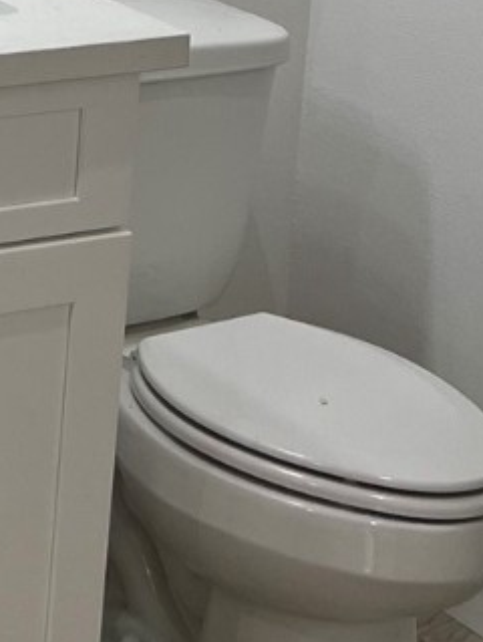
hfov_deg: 11.0
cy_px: -316
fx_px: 2321
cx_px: -407
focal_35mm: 125
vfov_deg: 14.7
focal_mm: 5.7
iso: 50
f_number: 1.5
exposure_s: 1/141
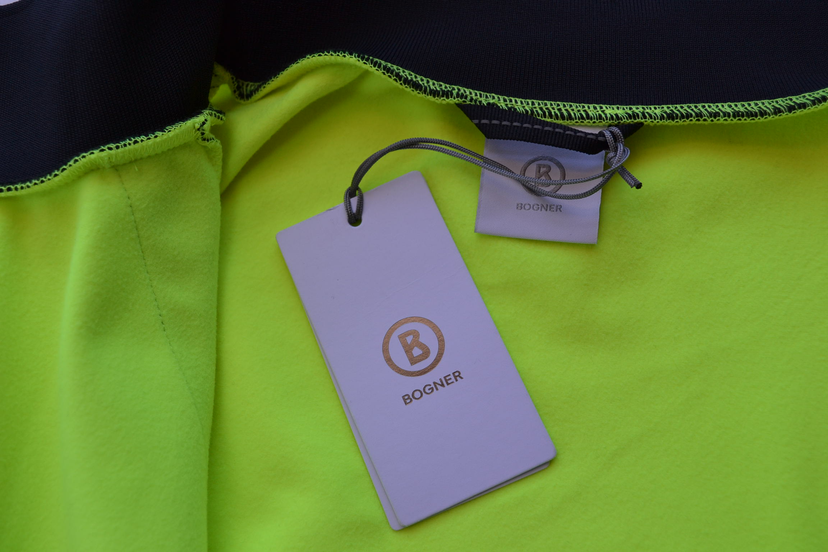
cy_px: 276
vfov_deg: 34.2
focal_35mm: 39
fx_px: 897
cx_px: 414
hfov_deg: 49.6
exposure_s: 1/125
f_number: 5.6
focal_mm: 26
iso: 280
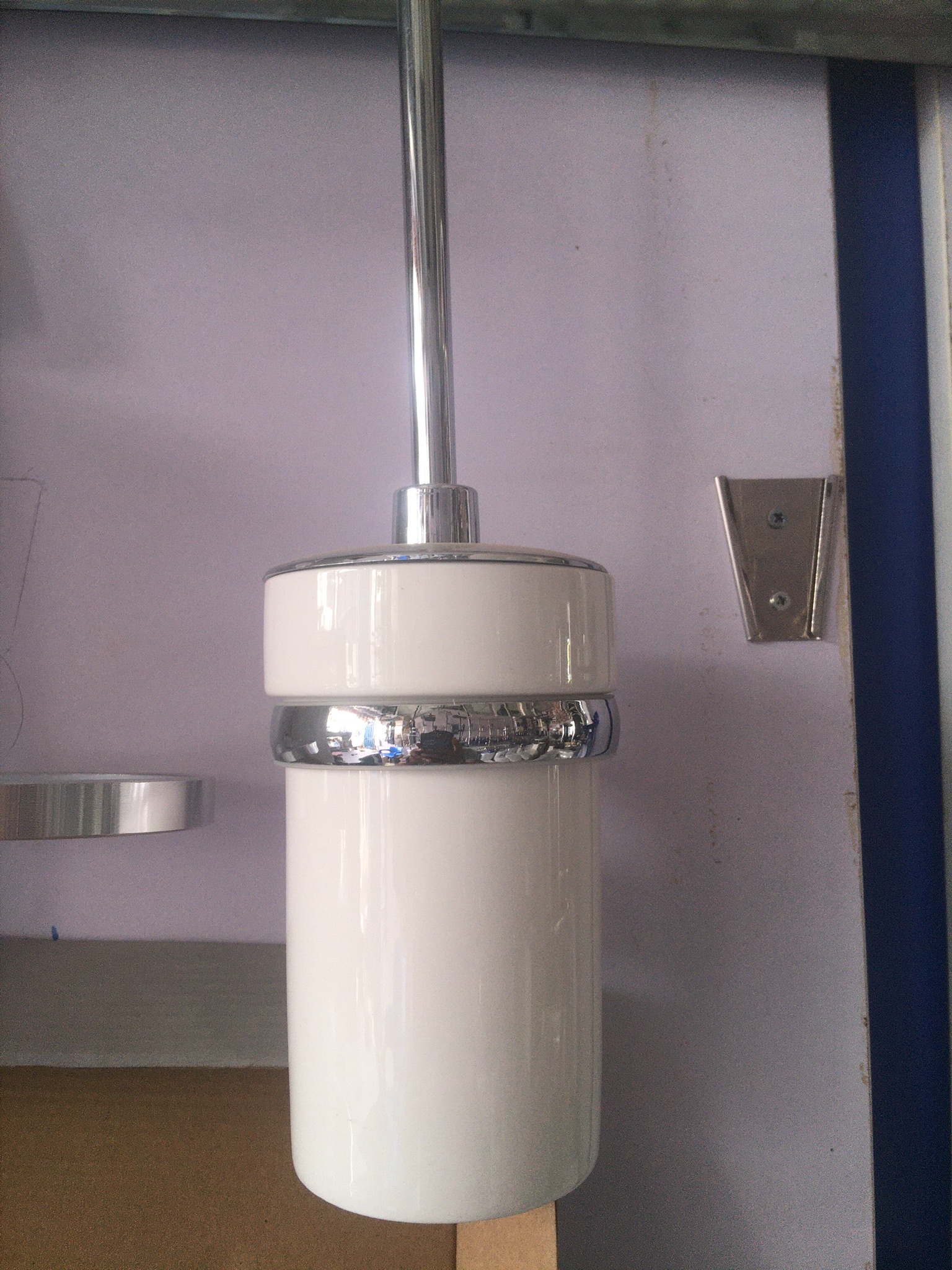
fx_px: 1063
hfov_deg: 48.2
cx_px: 476
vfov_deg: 61.7
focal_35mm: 29
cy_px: 635
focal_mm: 4.15
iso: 25
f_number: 2.2
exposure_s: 1/117
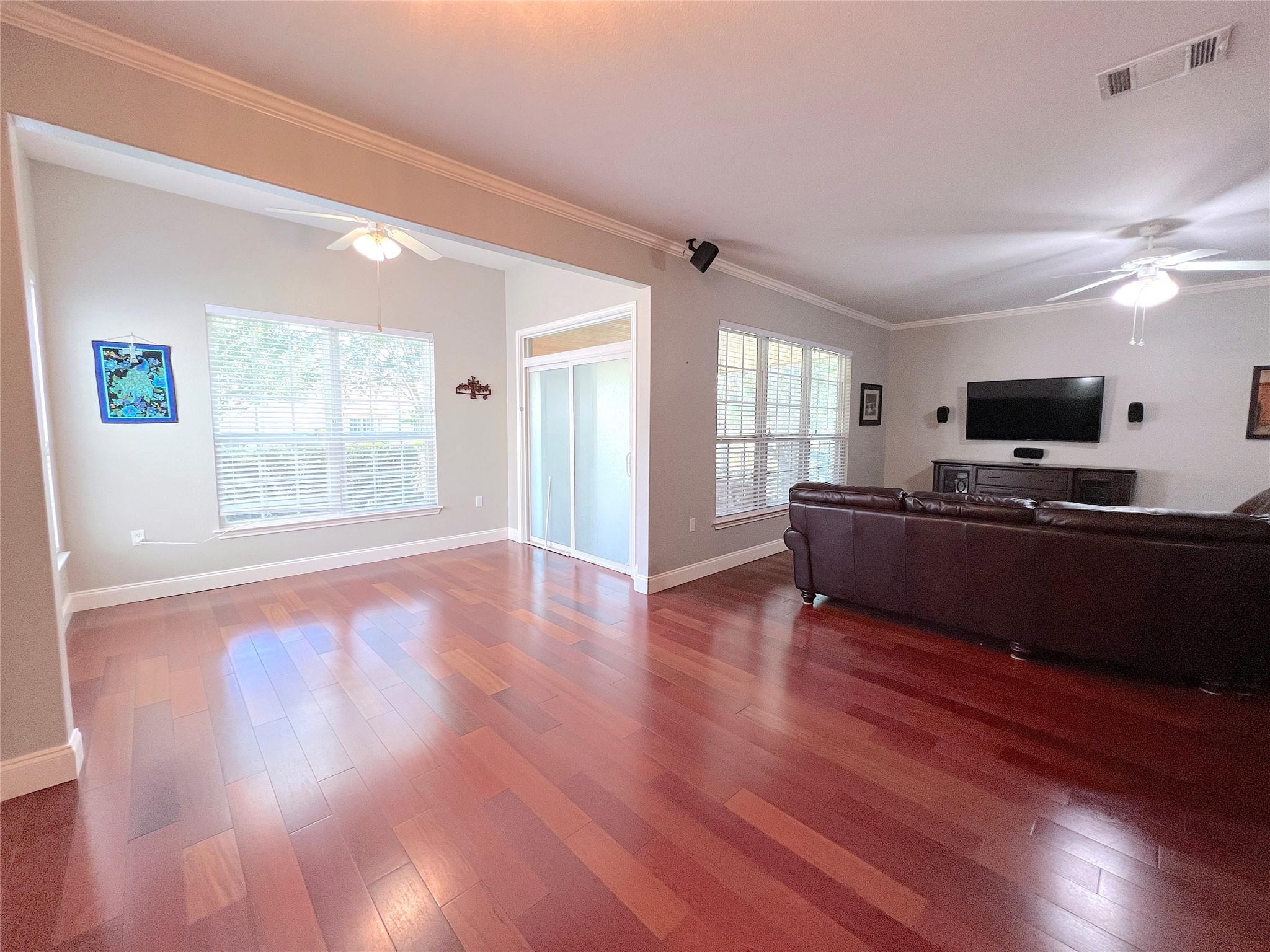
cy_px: 476
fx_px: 477
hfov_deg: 106.2
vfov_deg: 89.9
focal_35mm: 13
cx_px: 635
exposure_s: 1/120
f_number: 1.8
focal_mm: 1.57
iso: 125
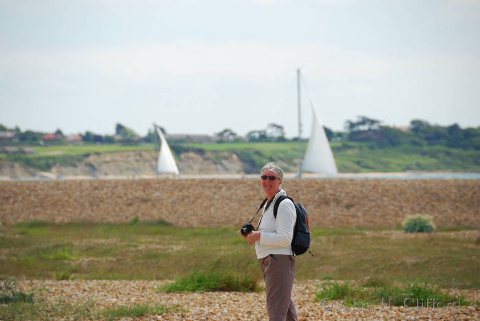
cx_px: 240
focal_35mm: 255
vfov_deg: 5.4
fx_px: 3403
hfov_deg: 8.1
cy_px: 160
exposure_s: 1/800
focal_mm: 170
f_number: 5.6
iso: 250
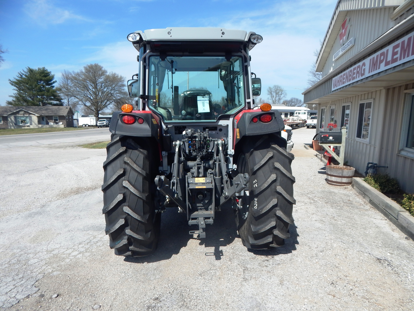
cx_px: 207
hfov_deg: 76.4
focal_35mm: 22
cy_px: 156
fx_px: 263
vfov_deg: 61.1
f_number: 6
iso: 125
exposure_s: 1/500
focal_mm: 4
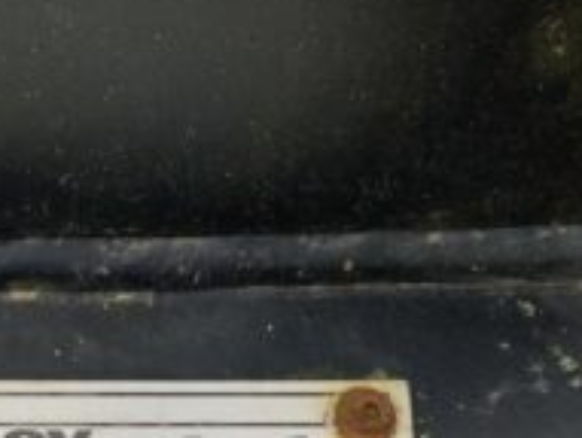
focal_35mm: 97
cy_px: 538
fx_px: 1634
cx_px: 30
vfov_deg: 14.7
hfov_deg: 19.7
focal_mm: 3
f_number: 1.8
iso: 50
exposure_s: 1/122
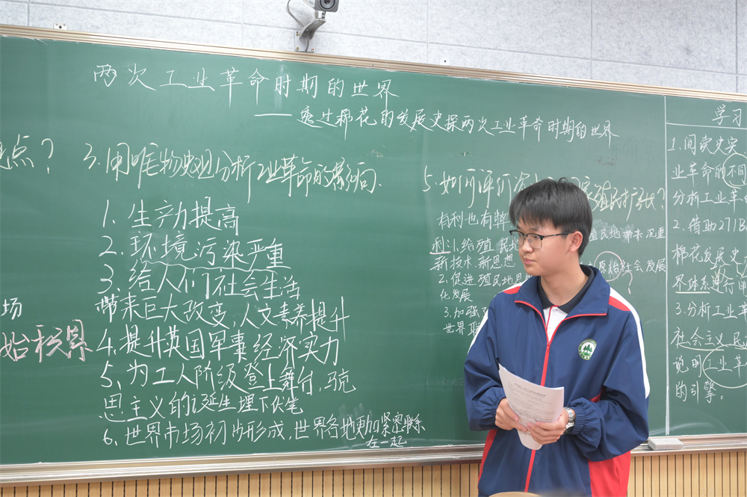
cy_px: 248
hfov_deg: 41.1
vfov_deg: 28.0
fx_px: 995
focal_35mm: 48
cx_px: 374
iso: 2500
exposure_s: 1/125
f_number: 5.6
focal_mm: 48
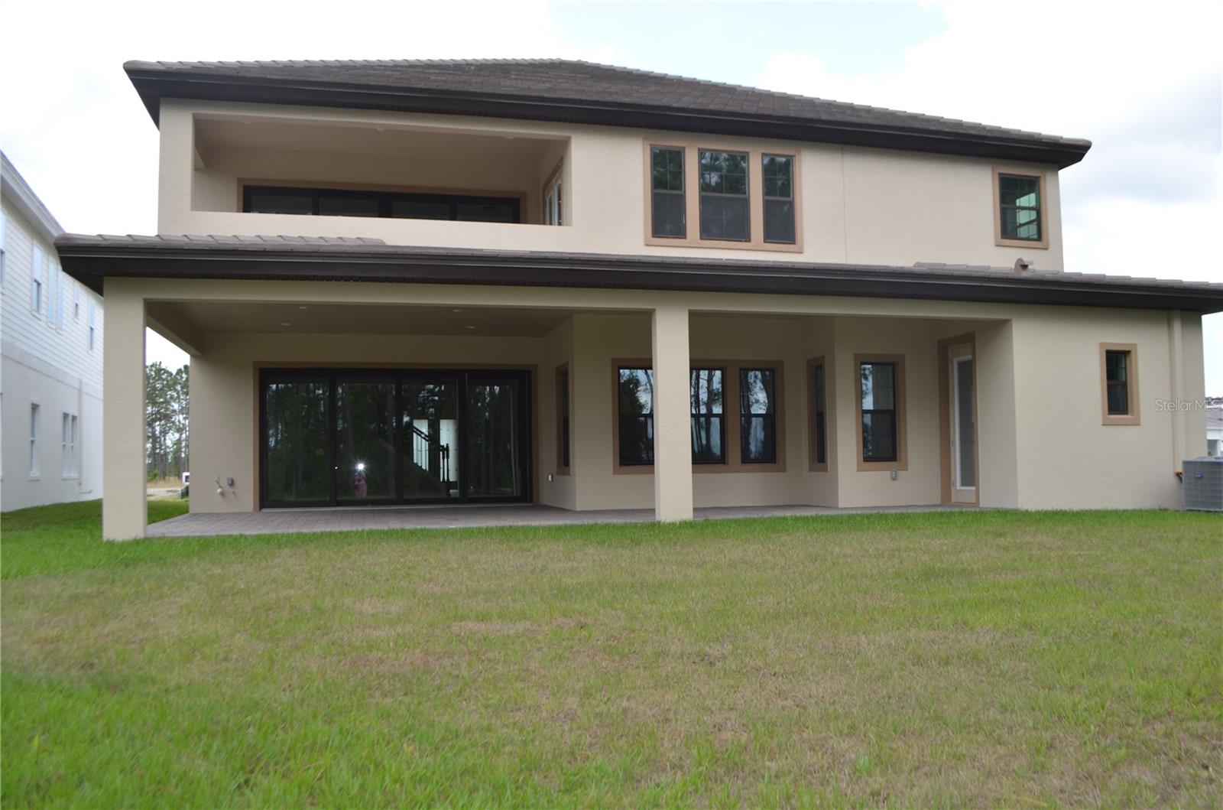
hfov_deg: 62.0
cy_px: 405
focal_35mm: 30
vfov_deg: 43.4
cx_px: 612
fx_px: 1017
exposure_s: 1/200
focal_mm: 20
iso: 100
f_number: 6.3
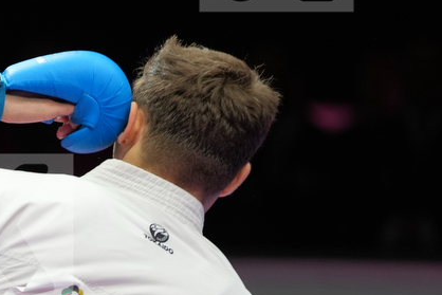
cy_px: 229
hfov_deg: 2.9
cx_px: -283
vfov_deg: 1.9
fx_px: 8830
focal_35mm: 719
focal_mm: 188
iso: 500
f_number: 2.8
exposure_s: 1/1000
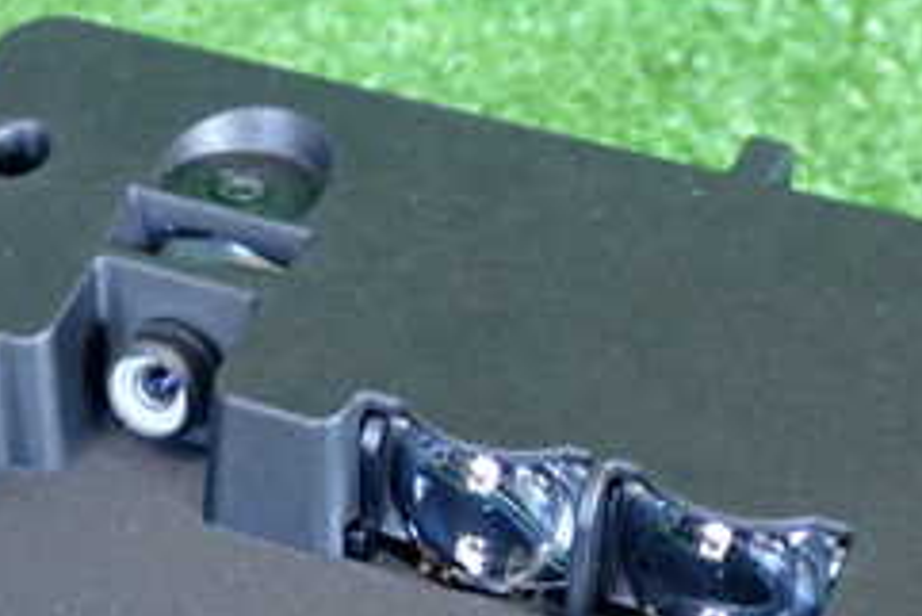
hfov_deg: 17.9
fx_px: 2921
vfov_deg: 11.9
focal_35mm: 114
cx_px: 371
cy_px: 658
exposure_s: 1/40
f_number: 2.9
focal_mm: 7.84
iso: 640
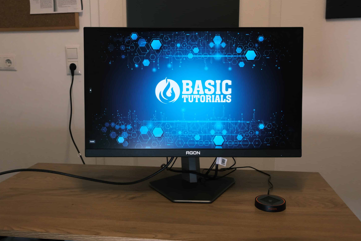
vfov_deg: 40.0
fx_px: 331
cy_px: 117
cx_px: 177
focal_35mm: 33
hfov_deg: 57.2
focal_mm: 21.4
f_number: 9
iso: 3200
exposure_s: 1/58
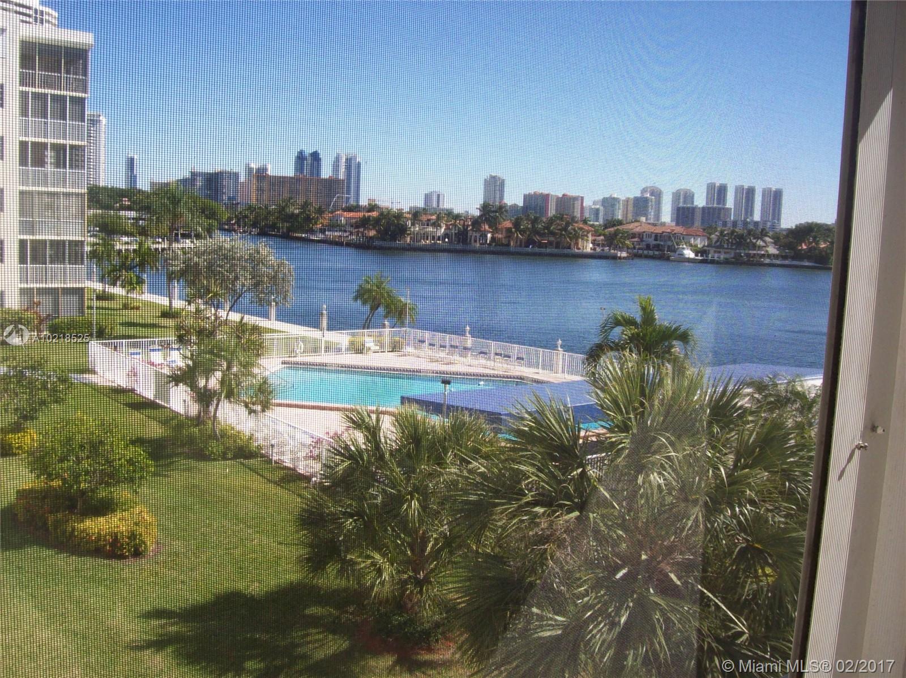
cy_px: 339
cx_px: 453
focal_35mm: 36
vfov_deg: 39.6
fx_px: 942
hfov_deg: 51.4
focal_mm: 6
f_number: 4.8
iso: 80
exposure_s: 1/313
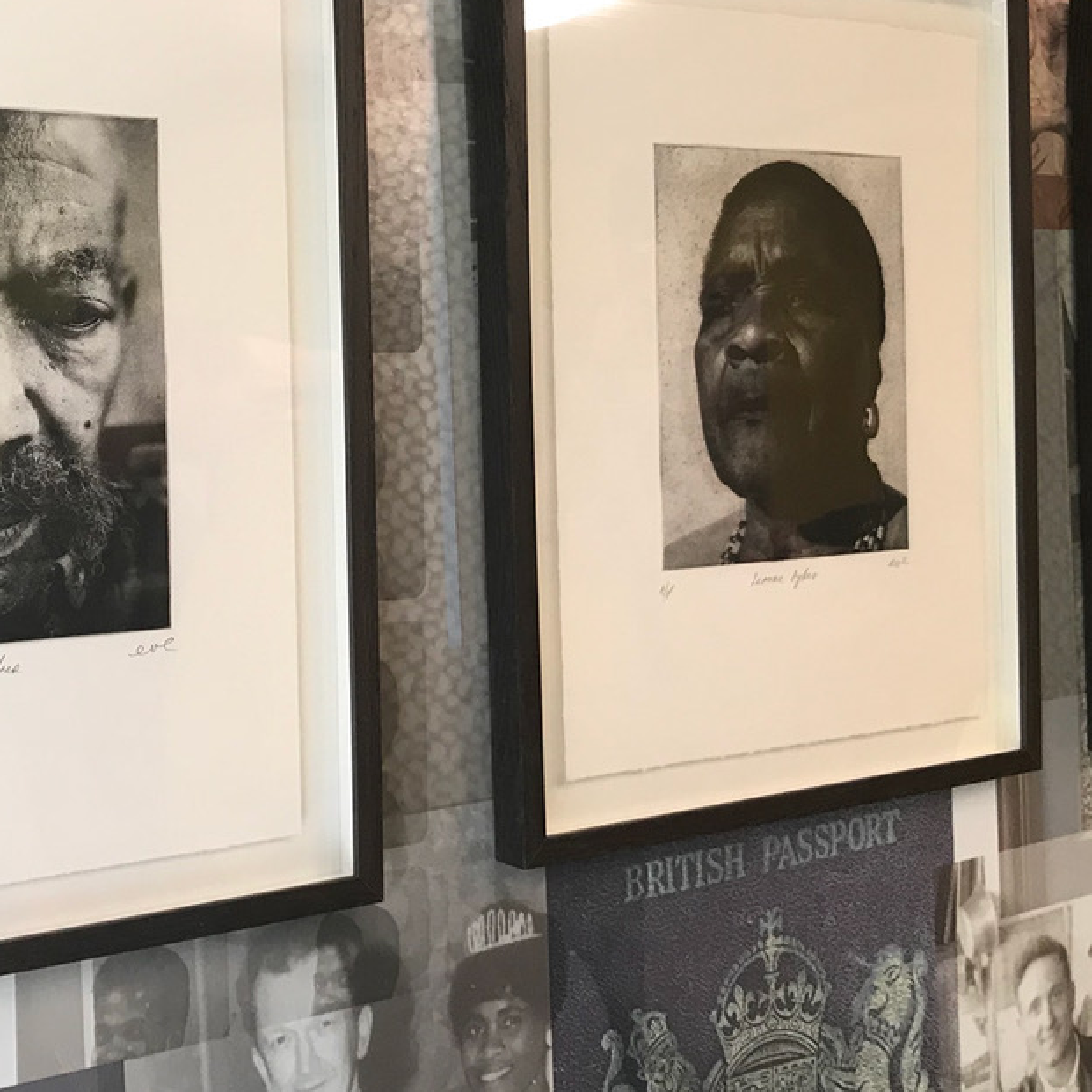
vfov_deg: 33.3
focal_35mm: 51
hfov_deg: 33.2
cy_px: 438
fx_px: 1820
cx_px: 406
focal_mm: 3.99
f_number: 1.8
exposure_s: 1/33
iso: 25
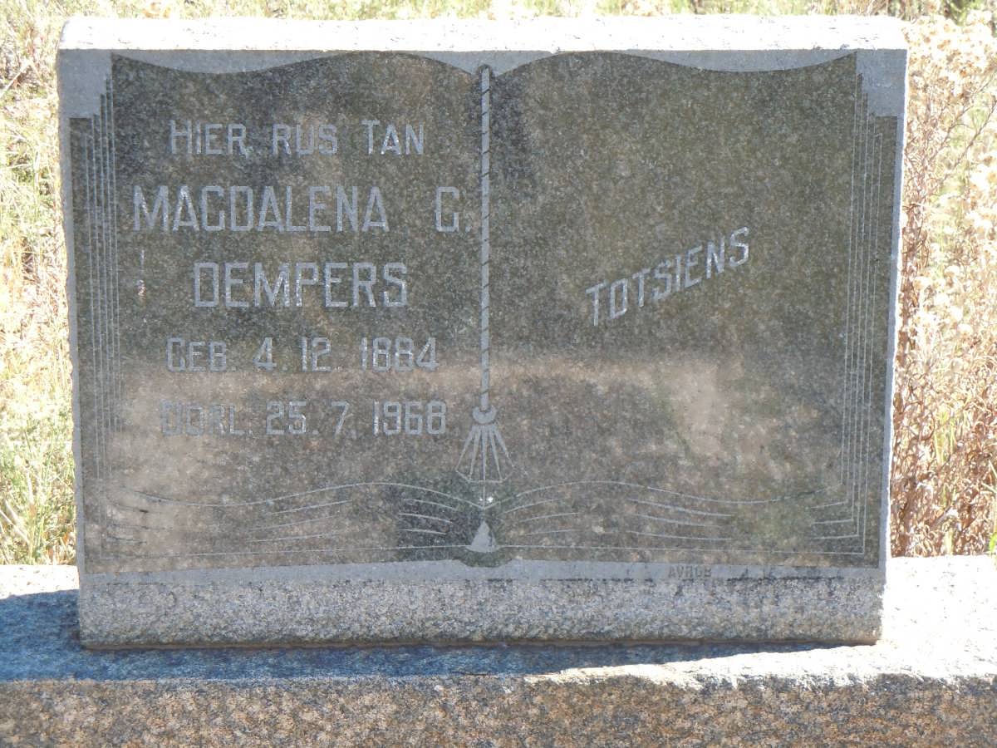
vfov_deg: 12.8
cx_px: 498
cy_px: 374
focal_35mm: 116
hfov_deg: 17.0
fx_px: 3341
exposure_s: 1/160
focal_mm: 20.9
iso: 200
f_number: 4.6
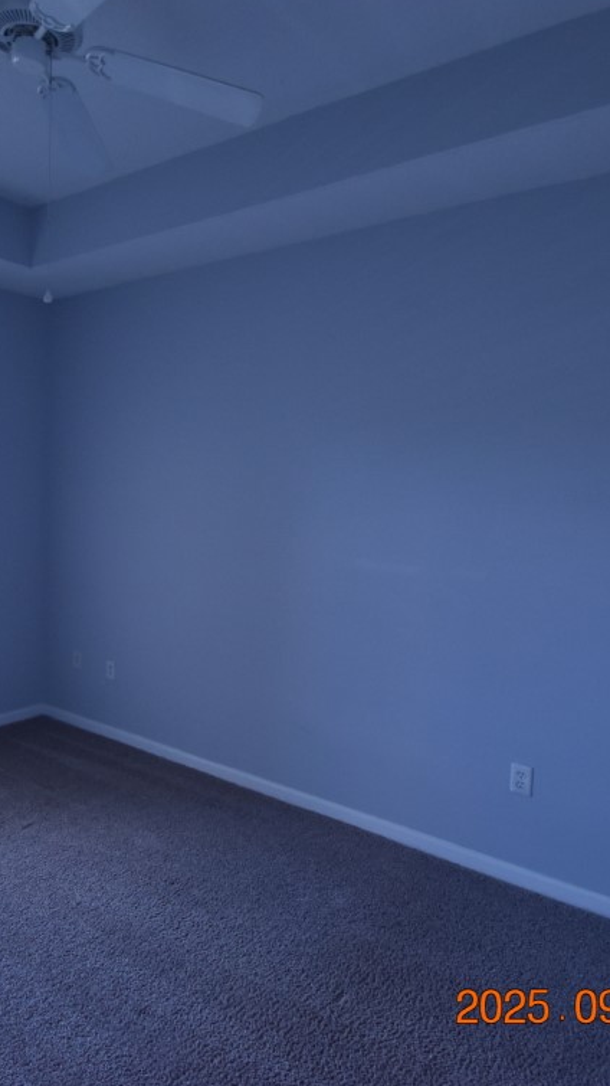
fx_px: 690
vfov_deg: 76.3
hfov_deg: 46.0
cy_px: 537
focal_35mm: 24
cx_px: 151
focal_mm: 10
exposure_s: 1/180
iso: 800
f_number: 3.5
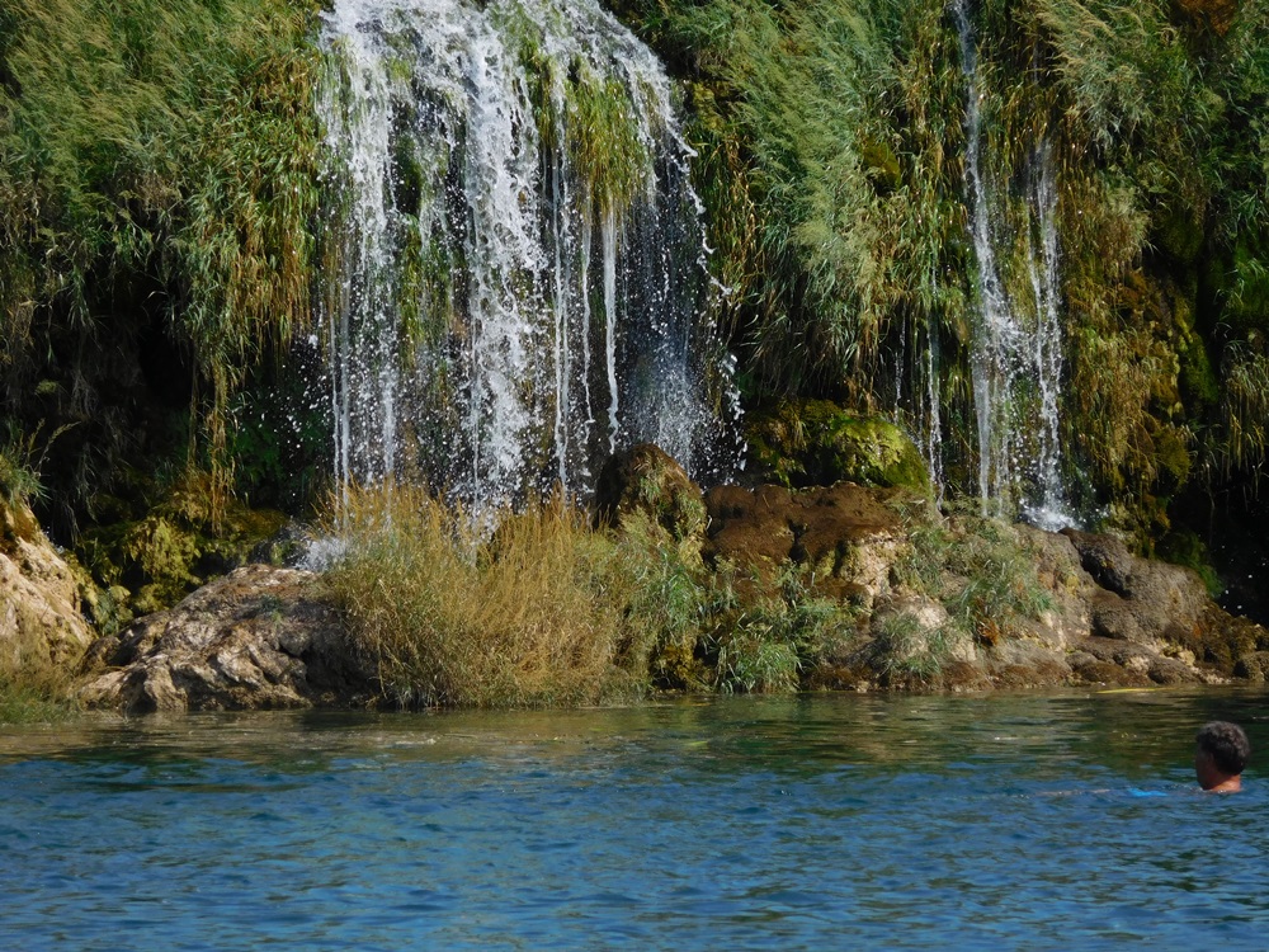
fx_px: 10265
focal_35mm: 280
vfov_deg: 5.3
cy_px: 476
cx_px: 634
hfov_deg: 7.1
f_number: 5.8
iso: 125
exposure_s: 1/500
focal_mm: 50
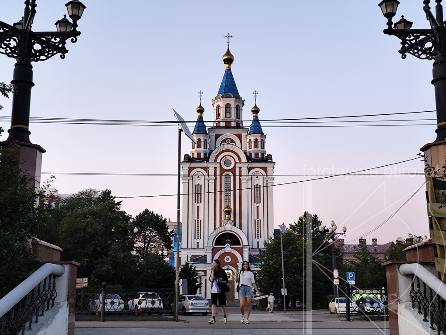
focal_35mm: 46
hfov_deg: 41.2
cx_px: 223
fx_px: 593
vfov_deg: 31.5
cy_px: 168
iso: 320
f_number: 1.65
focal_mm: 6.19
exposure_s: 1/25
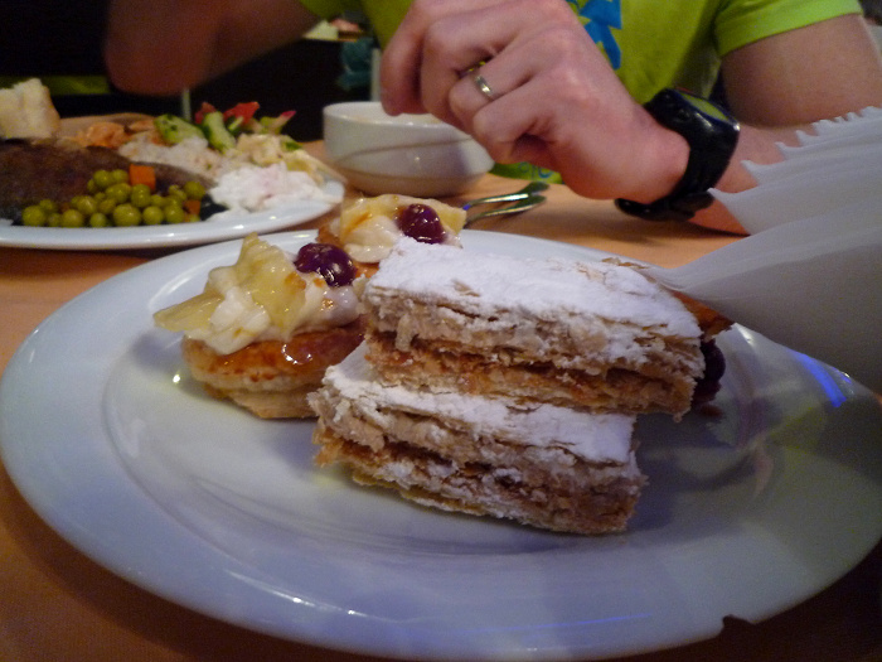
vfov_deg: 54.9
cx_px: 441
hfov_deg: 69.4
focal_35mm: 25
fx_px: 637
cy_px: 331
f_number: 2.8
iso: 400
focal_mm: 4.4
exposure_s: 1/8
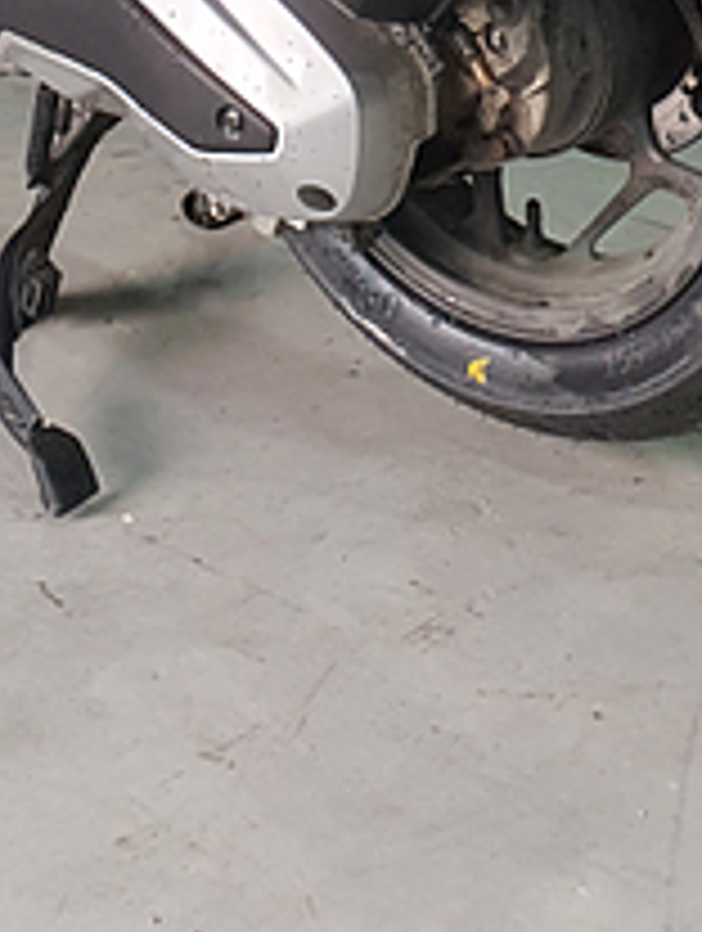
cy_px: -734
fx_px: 2534
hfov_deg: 15.8
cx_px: 263
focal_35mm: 94
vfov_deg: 17.2
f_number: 2.4
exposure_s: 1/40
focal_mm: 4.3
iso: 200
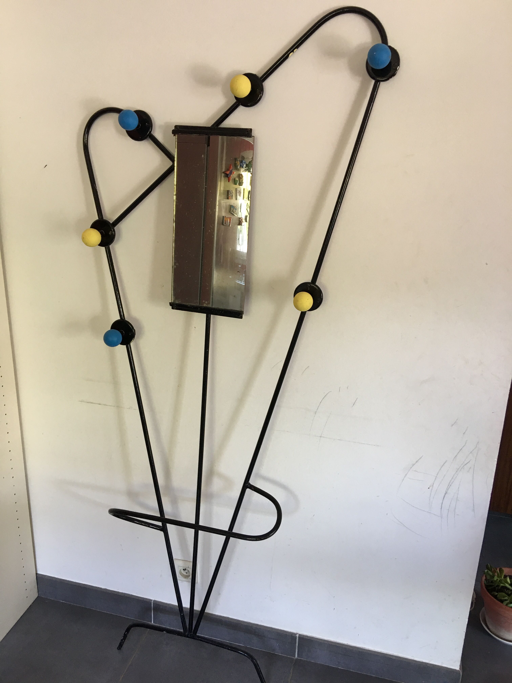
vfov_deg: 61.7
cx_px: 256
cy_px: 342
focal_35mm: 29
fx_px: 572
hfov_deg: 48.2
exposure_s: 1/17
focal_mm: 4.15
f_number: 2.2
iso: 40
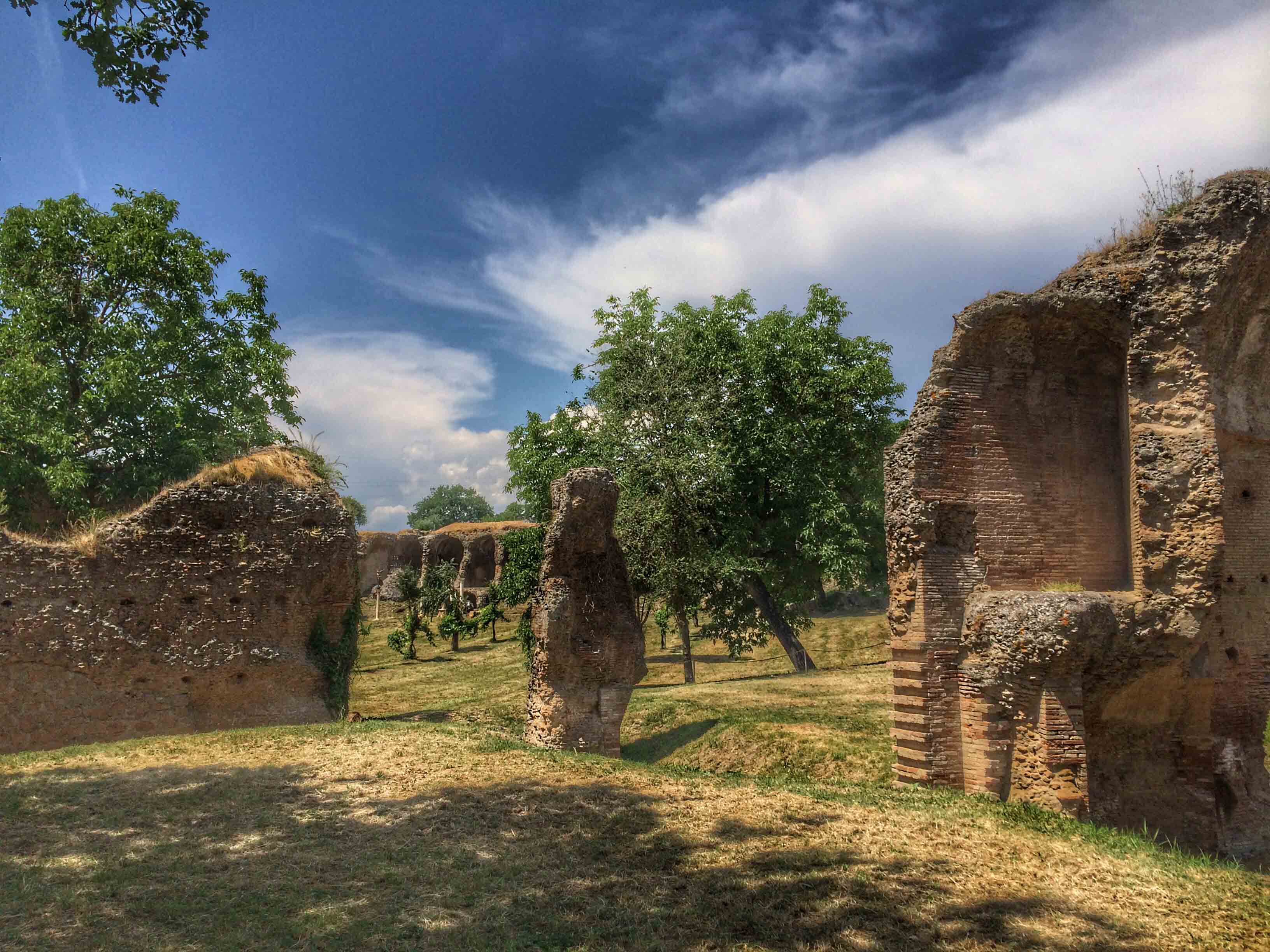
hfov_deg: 60.0
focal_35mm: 30
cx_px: 635
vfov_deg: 46.8
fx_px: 1101
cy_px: 476
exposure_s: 1/3165
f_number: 2.2
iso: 32
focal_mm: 4.12
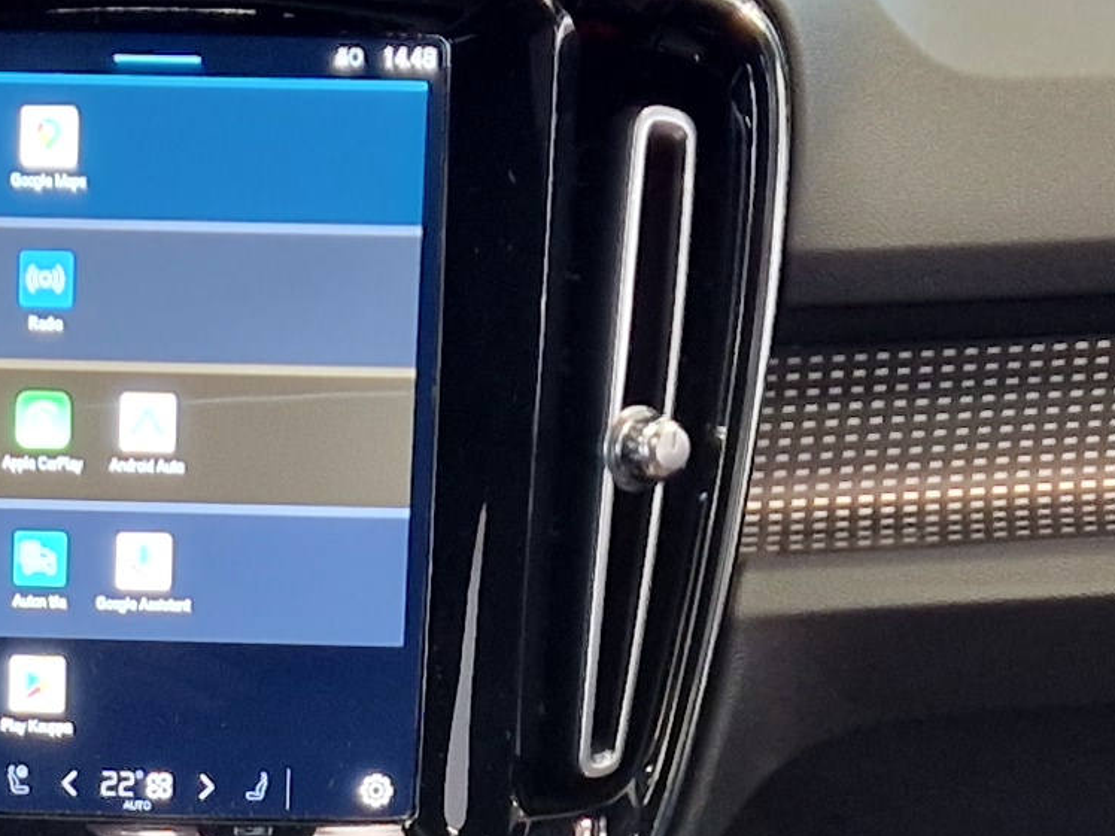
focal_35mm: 123
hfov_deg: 15.8
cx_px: 76
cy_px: 1314
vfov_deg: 11.5
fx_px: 3962
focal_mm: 5.4
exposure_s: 1/50
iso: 250
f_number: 1.8
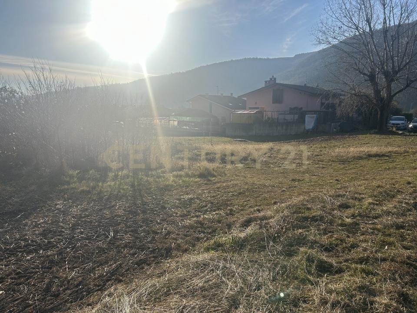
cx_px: 208
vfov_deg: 53.1
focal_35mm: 26
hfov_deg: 67.3
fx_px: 313
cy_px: 156
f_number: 1.5
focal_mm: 5.7
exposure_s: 1/6211
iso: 50
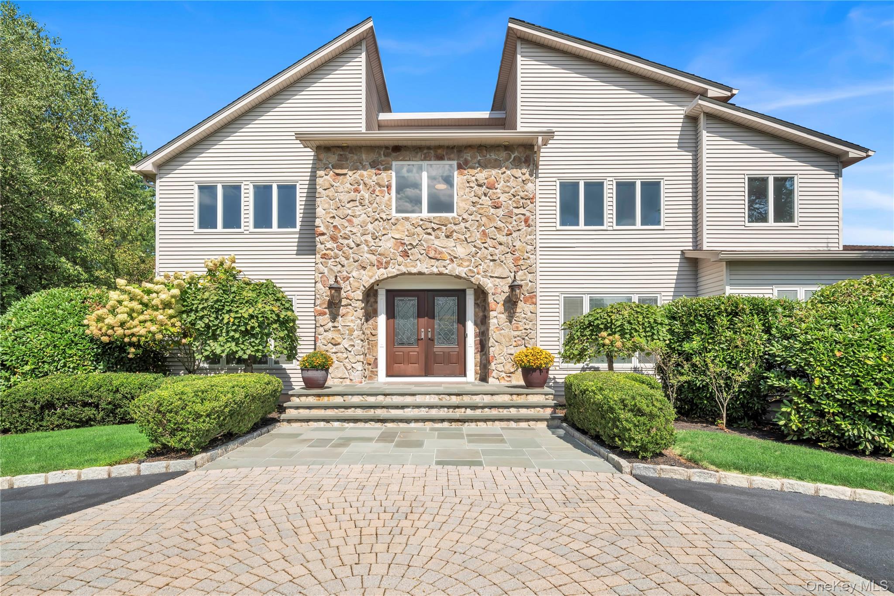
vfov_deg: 67.4
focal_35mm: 18
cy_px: 298
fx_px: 447
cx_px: 447
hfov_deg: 90.0
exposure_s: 1/250
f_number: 10
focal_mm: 18
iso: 100
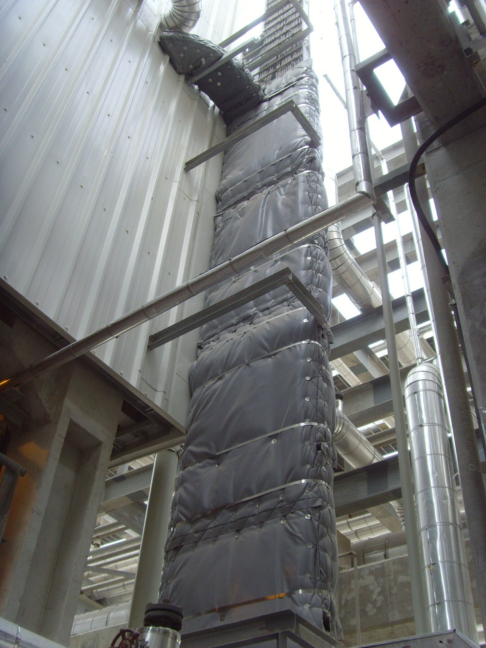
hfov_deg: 36.8
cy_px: 324
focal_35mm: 39
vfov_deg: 47.9
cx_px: 243
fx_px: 730
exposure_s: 1/90
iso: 100
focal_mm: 6.6
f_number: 3.5
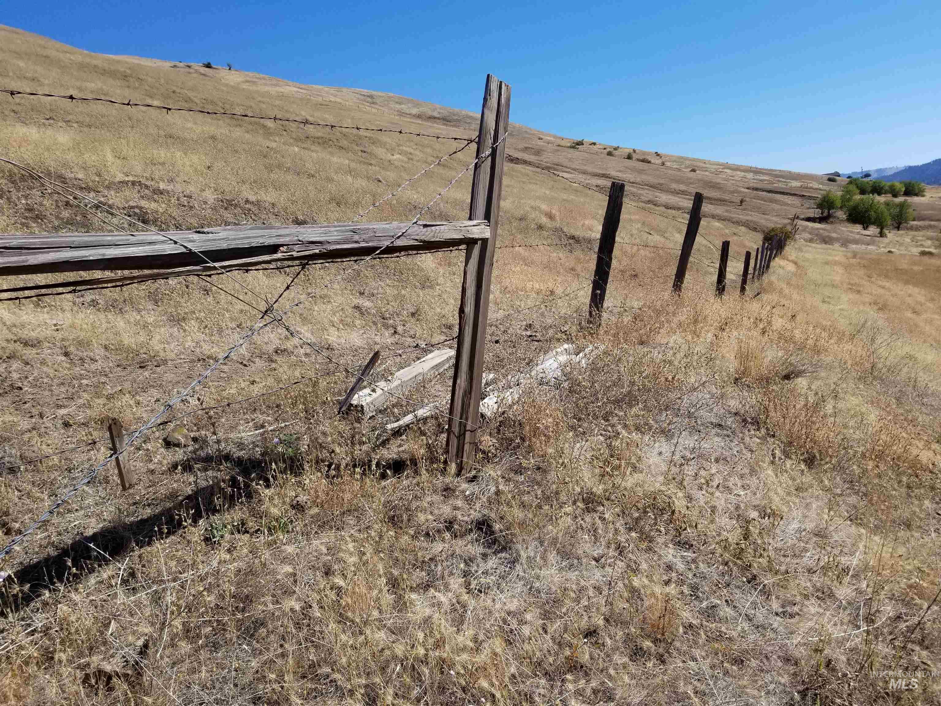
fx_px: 707
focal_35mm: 26
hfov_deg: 67.3
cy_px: 353
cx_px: 470
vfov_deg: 53.1
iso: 50
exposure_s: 1/2600
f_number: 1.7
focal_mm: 4.3
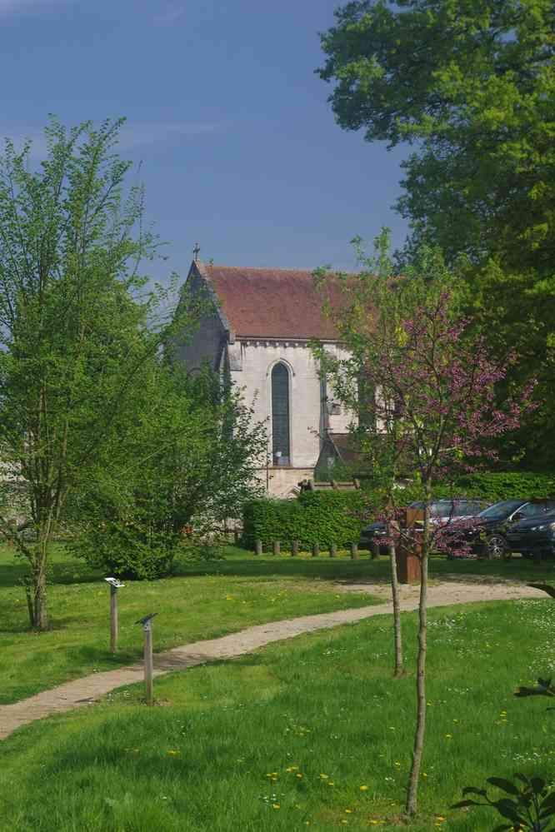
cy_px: 416
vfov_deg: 24.6
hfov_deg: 16.6
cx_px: 278
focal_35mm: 82
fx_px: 1908
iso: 200
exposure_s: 1/100
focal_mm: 55
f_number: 11
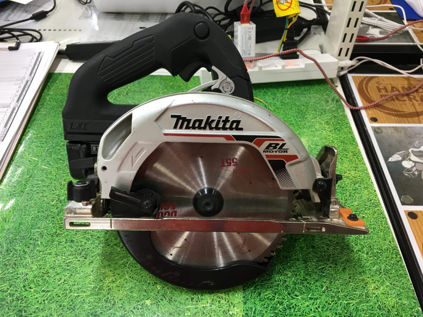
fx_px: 354
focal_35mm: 29
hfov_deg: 61.7
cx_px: 212
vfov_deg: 48.2
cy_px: 158
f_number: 2.2
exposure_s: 1/30
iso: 64
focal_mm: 4.15
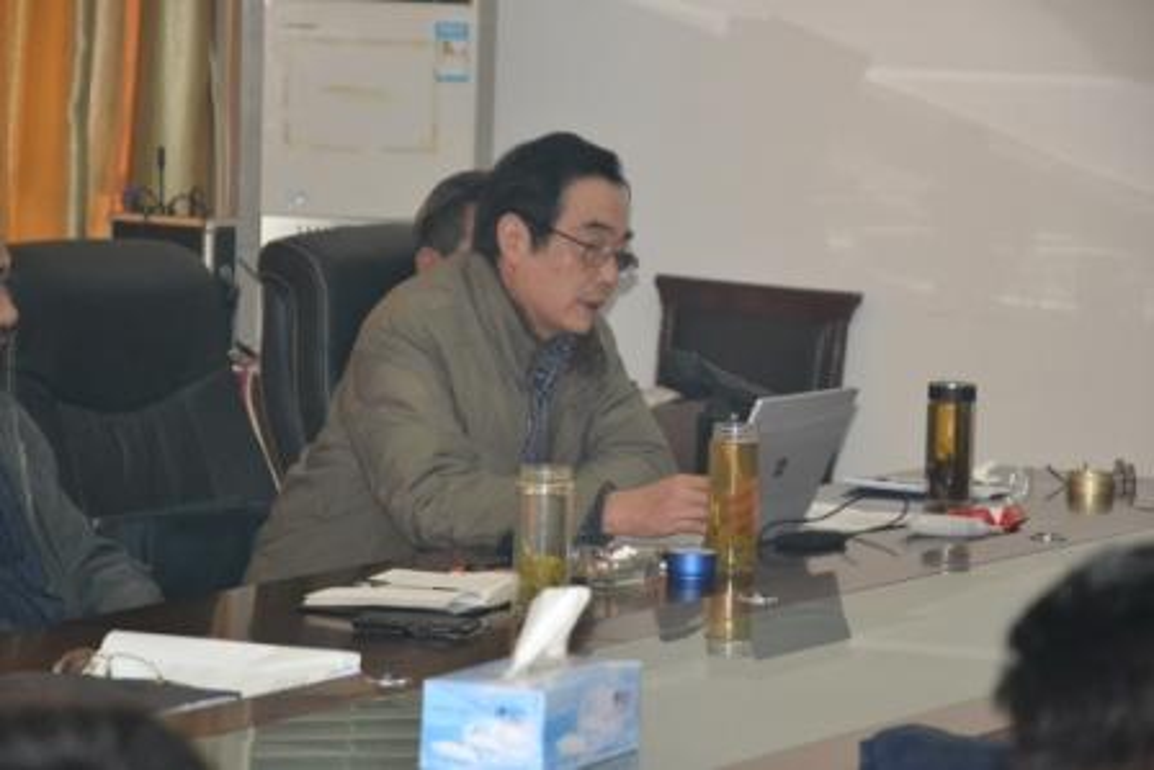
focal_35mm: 158
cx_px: 577
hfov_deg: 13.0
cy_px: 385
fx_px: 5050
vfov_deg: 8.7
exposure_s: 1/60
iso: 3200
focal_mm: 105
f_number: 5.6
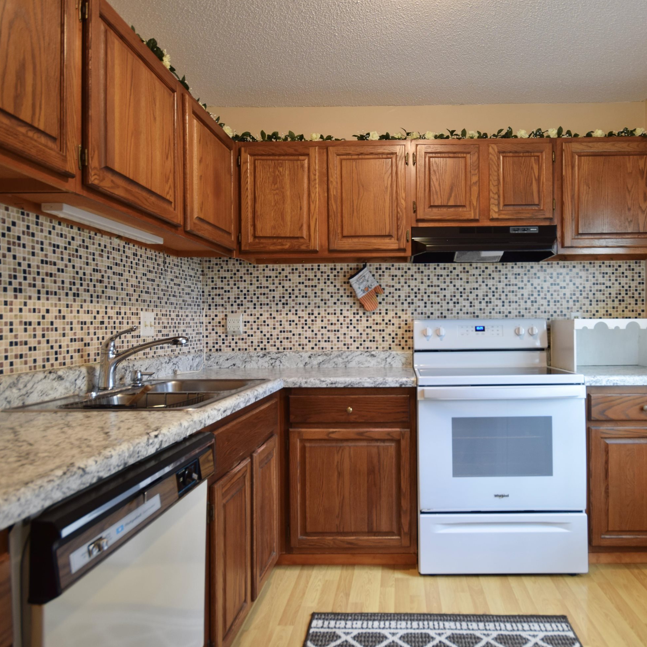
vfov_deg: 74.8
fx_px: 423
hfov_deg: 72.8
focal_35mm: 20
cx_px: 425
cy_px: 329
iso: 200
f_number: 6.3
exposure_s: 1/5
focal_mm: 10
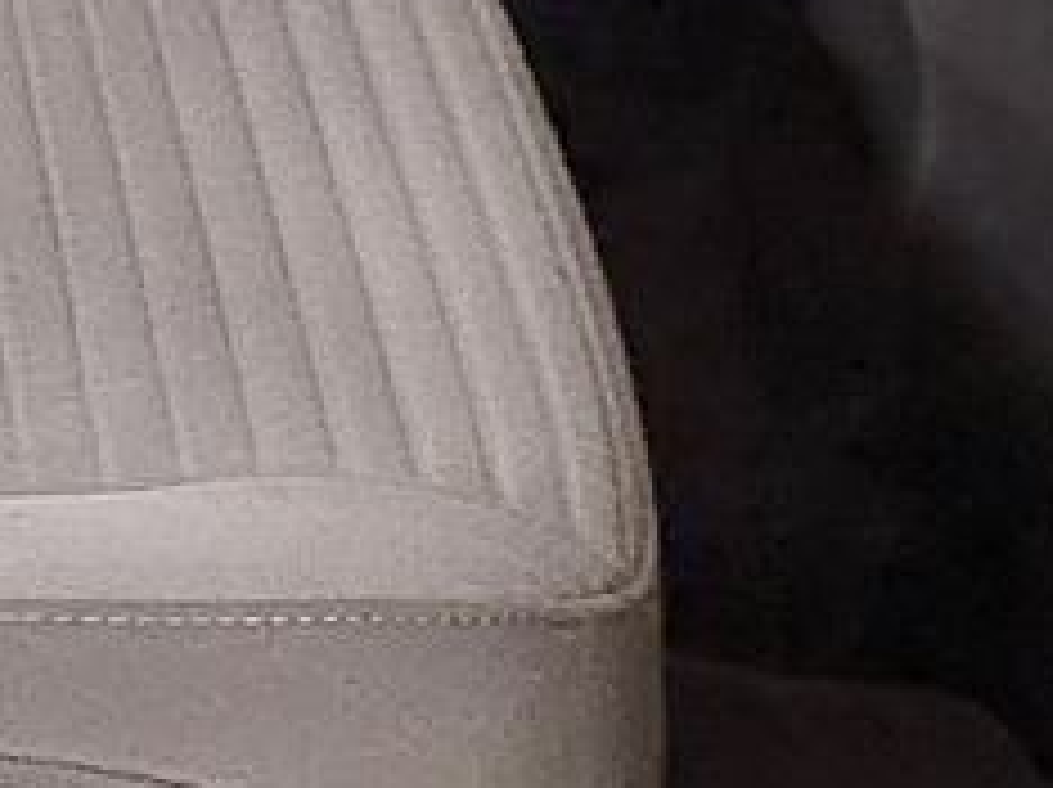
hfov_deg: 12.2
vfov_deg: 9.0
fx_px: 4680
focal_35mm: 154
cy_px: -811
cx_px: -576
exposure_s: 1/25
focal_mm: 5.23
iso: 1600
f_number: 1.8
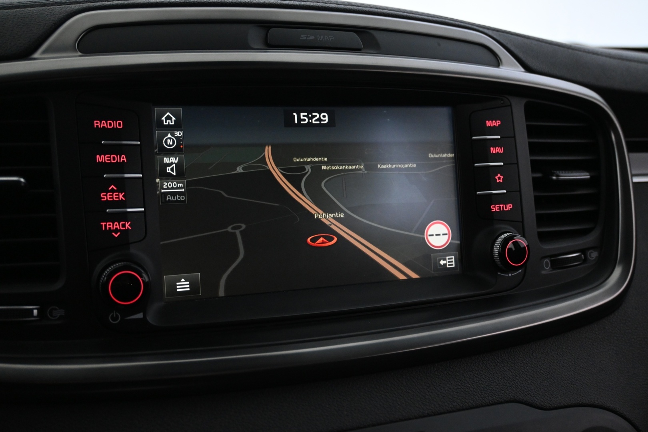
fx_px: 661
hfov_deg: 52.2
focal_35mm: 37
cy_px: 216
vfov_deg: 36.2
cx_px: 324
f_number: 4.2
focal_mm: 24.5
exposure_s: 1/40
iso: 2500
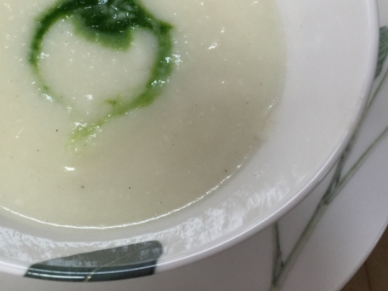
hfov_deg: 36.5
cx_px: 93
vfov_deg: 28.1
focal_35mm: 51
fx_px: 571
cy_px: 67
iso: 32
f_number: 2.2
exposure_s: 1/30
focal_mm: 4.15
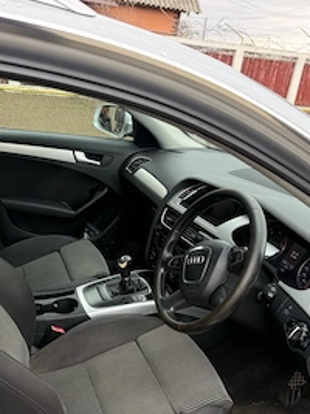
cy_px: 298
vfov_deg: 49.8
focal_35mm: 36
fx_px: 430
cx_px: 119
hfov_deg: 39.4
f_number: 1.78
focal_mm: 6.76
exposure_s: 1/119
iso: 200
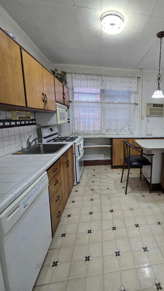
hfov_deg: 67.7
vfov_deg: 103.0
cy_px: 142
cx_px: 115
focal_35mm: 15
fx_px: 116
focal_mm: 2.2
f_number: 2.2
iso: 250
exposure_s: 1/60.2
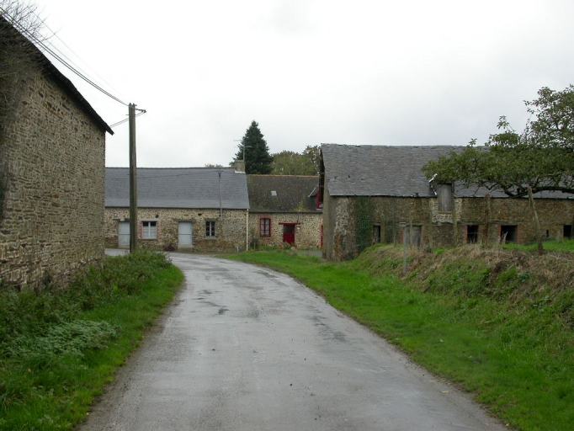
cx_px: 287
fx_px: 630
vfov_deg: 37.7
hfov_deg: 49.0
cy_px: 216
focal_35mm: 38
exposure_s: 1/116
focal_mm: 7.85
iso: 100
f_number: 4.2
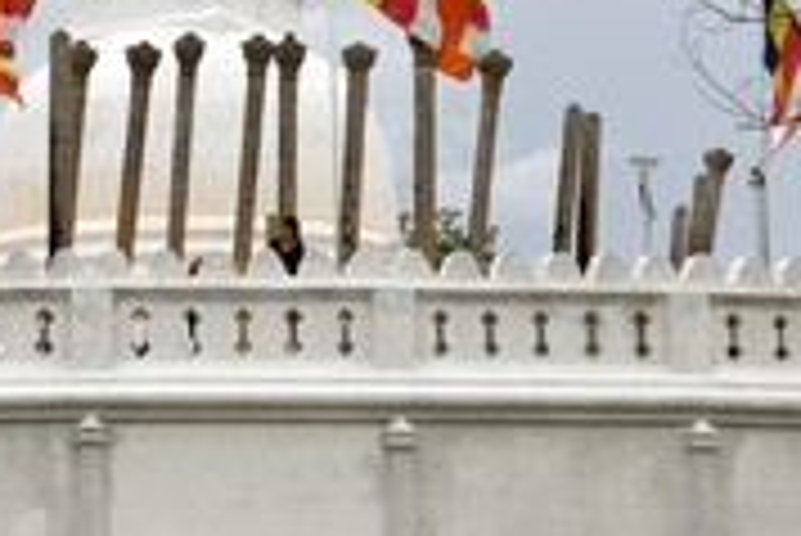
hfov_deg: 23.0
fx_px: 1893
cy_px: 167
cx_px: 18
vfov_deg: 16.1
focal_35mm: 85
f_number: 13
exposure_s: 1/320
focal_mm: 36
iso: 800
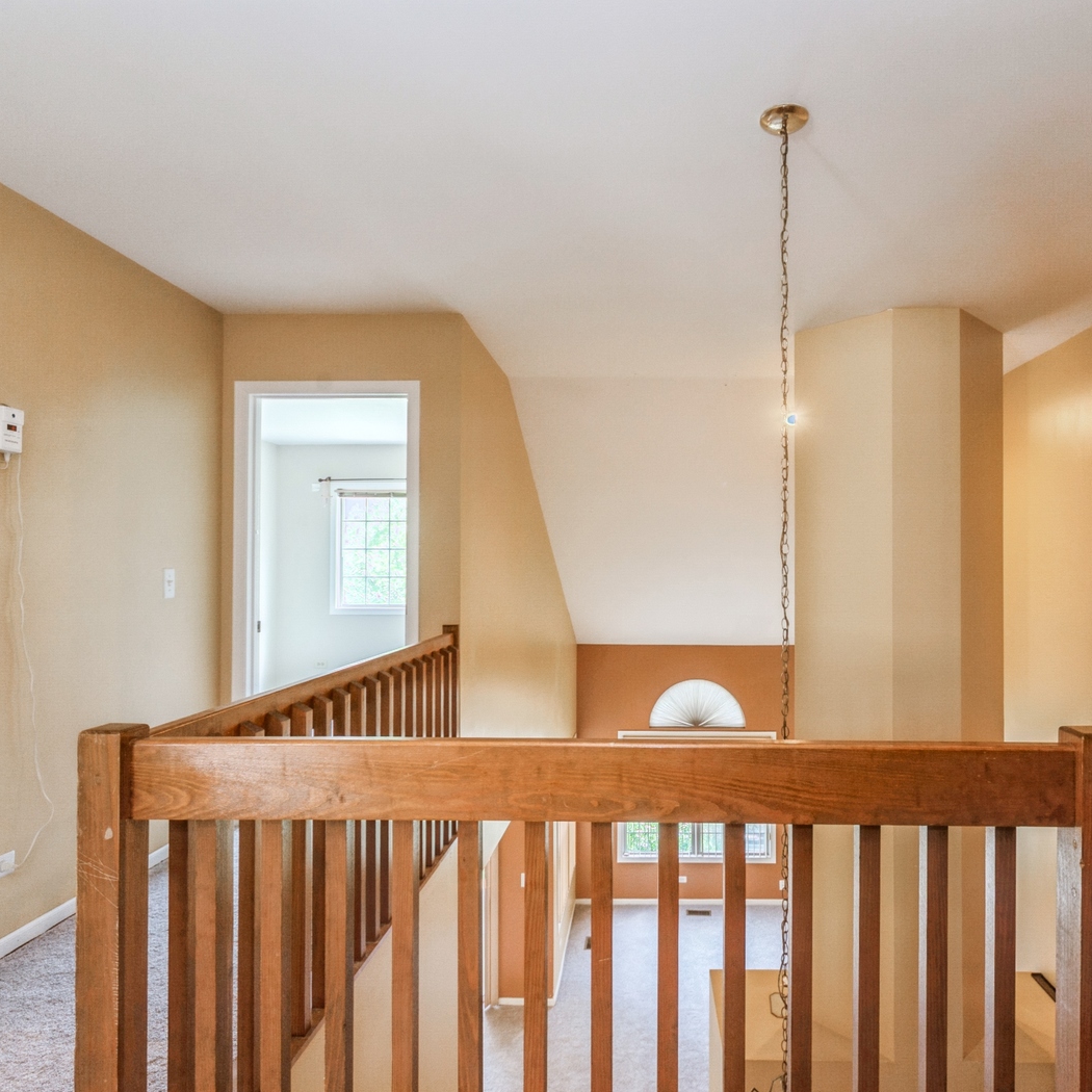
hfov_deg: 71.7
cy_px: 561
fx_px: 749
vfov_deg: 72.1
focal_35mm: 21
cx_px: 626
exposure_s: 1/30
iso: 200
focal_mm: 16
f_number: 7.1
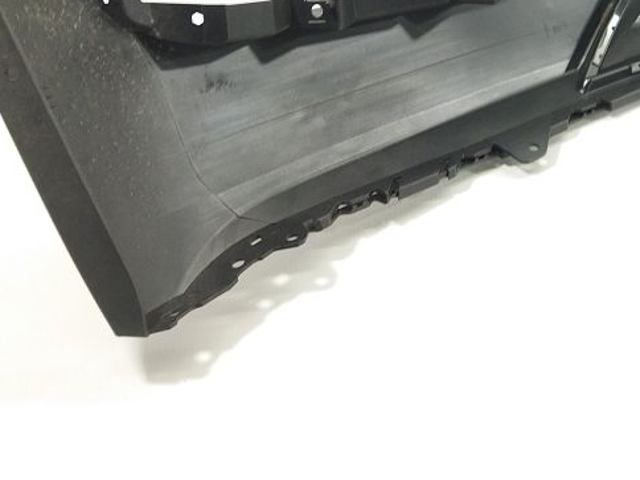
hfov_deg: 27.4
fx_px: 1239
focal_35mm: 67
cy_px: -13
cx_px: 628
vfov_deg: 21.1
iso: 107
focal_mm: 4.71
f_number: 1.79
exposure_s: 1/50
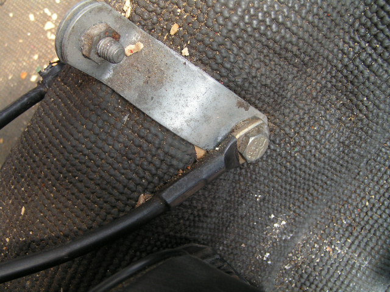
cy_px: 146
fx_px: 530
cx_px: 195
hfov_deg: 40.4
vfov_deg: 30.9
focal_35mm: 47
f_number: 2.8
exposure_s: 1/50
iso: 80
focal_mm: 7.8
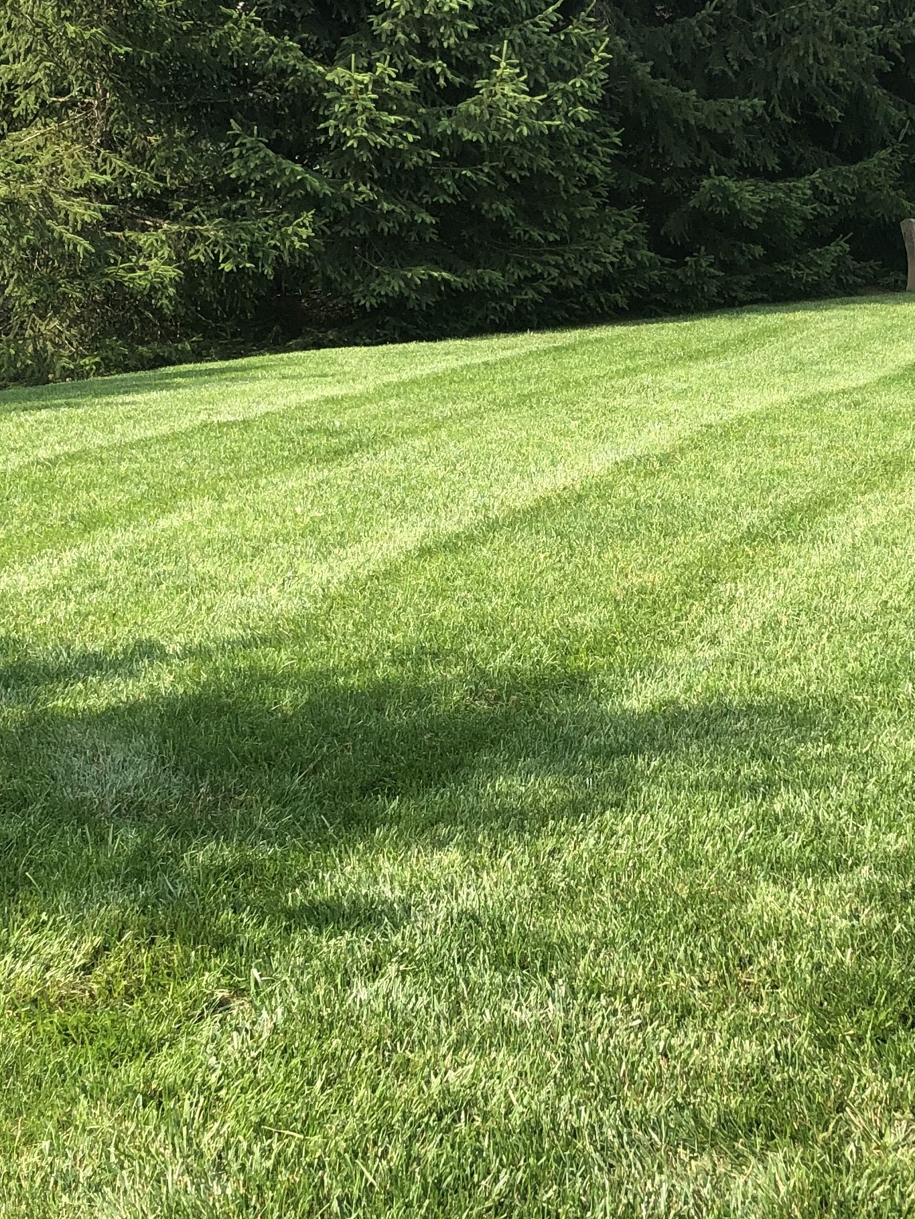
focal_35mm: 62
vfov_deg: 31.2
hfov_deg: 23.5
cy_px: 578
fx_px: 2185
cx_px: 646
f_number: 1.8
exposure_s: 1/615
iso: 20
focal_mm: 3.99
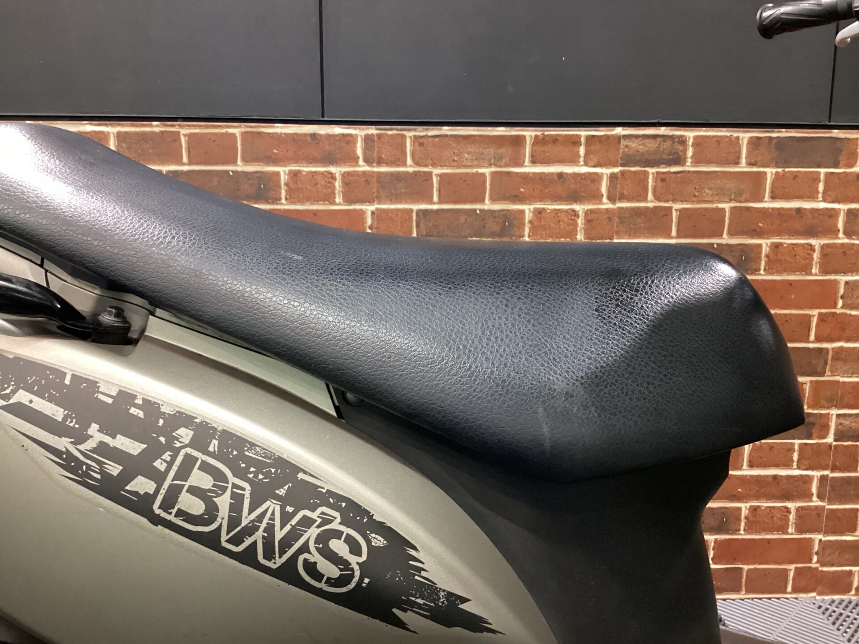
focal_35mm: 31
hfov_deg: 58.4
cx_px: 430
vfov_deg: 45.4
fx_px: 769
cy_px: 322
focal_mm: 3.3
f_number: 2.4
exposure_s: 1/30
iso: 500
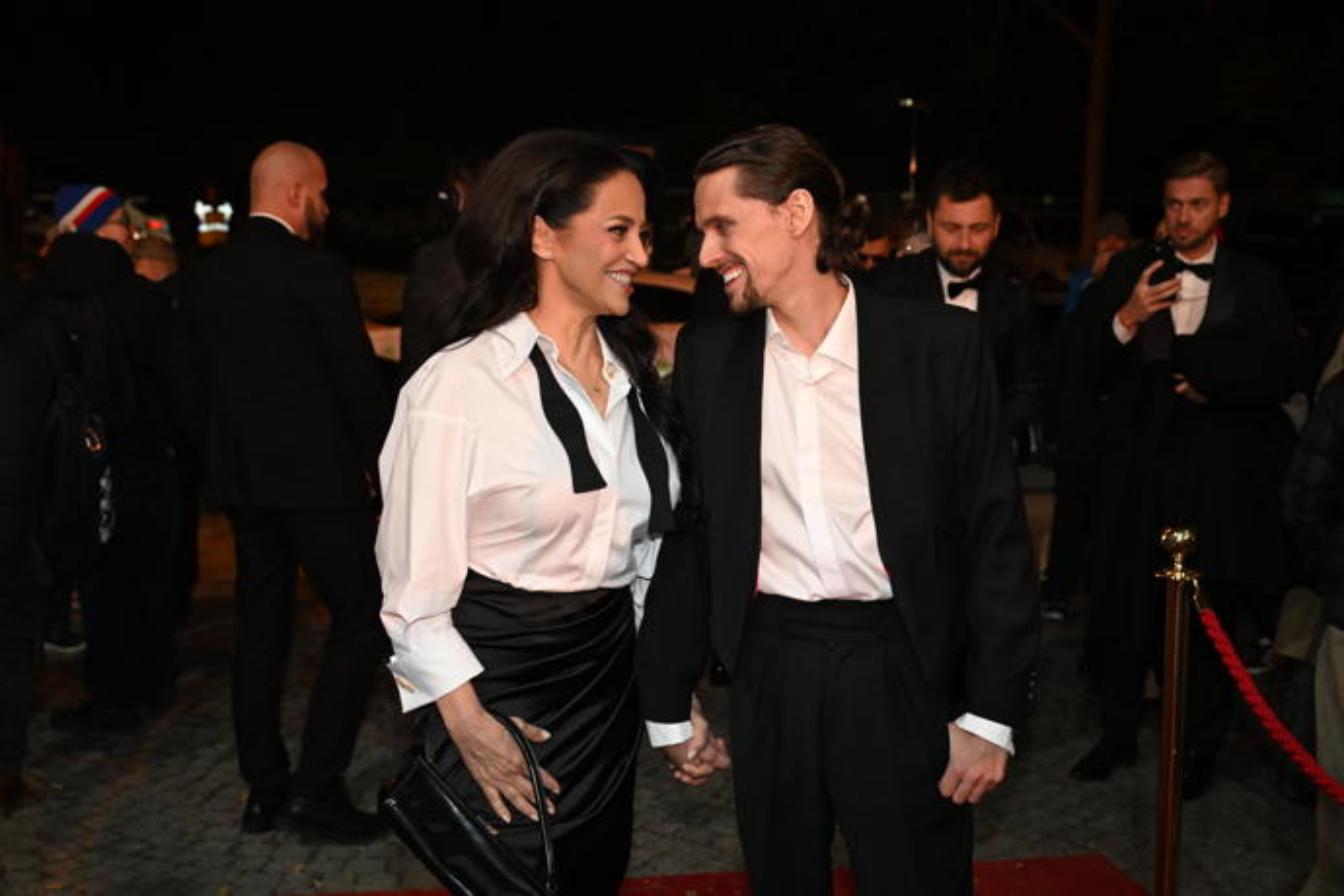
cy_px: 448
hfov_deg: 45.4
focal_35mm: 43
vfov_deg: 31.2
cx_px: 672
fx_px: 1605
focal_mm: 43
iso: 2500
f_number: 4.5
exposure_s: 1/125
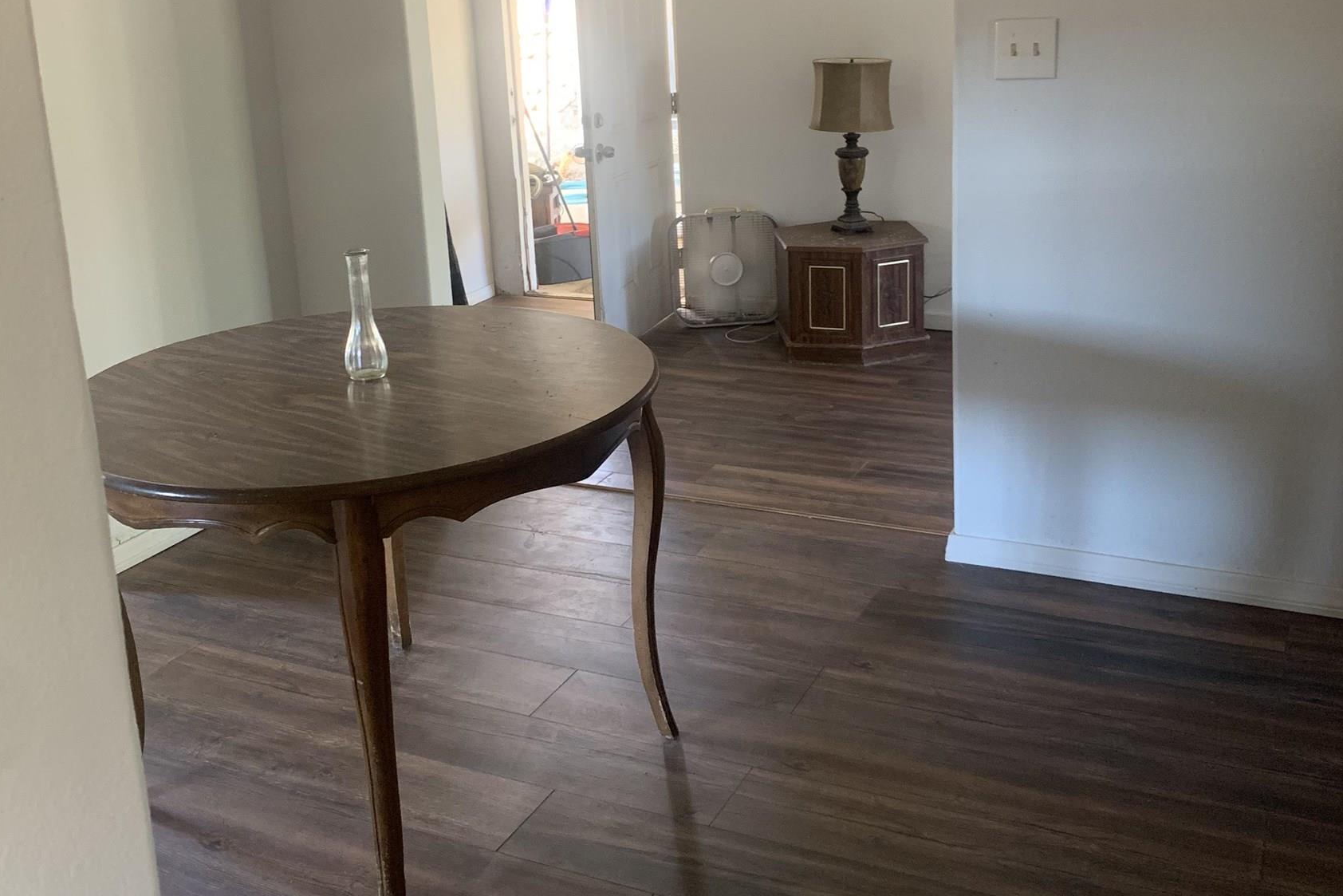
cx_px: 658
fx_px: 1380
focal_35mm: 37
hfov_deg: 51.9
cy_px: 251
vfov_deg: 35.3
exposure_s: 1/60
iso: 250
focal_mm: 4.25
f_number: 1.8
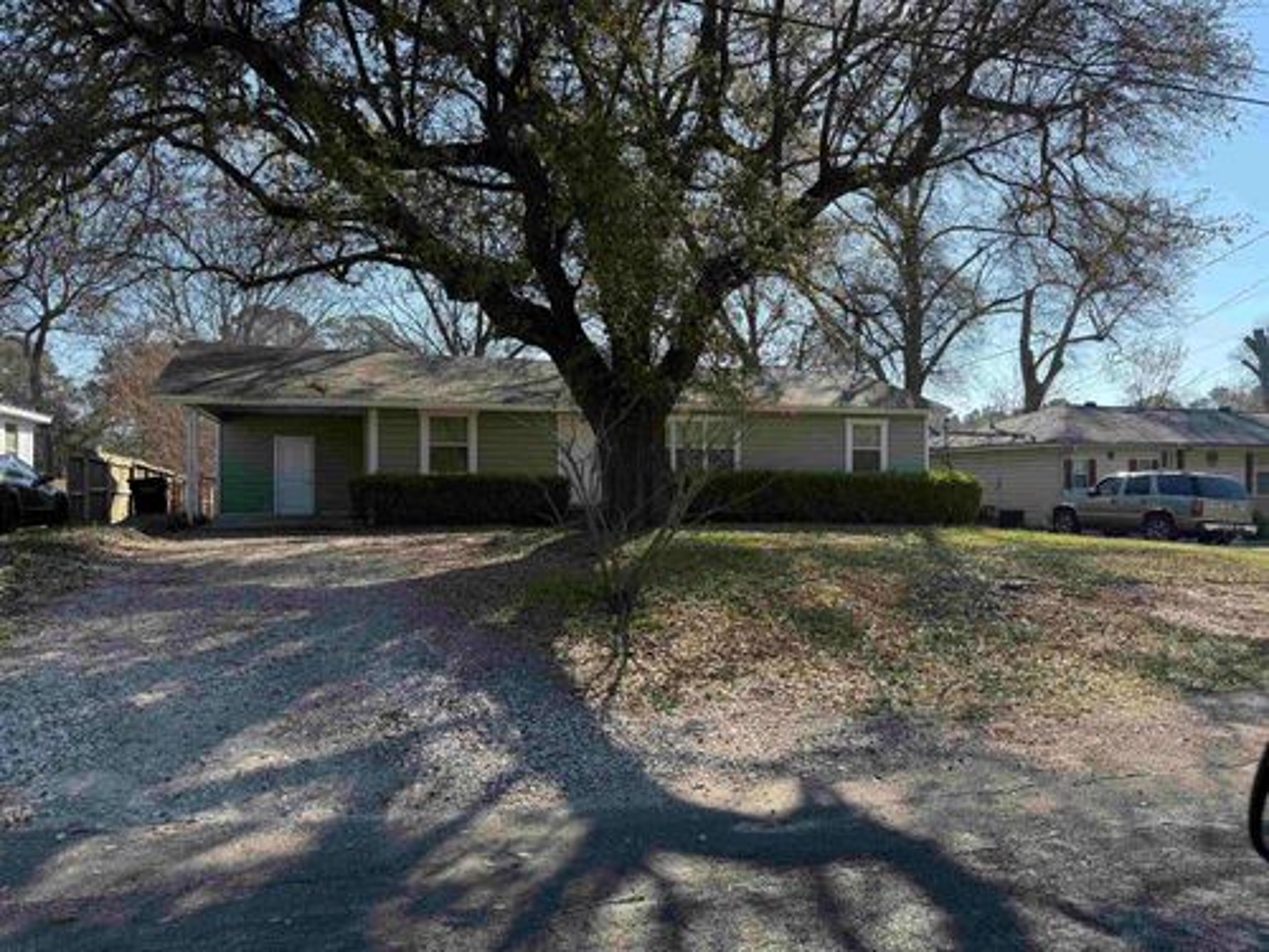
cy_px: 476
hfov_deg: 71.6
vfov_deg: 56.8
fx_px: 880
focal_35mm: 24
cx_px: 634
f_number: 1.78
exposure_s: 1/2053
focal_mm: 6.76
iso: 100
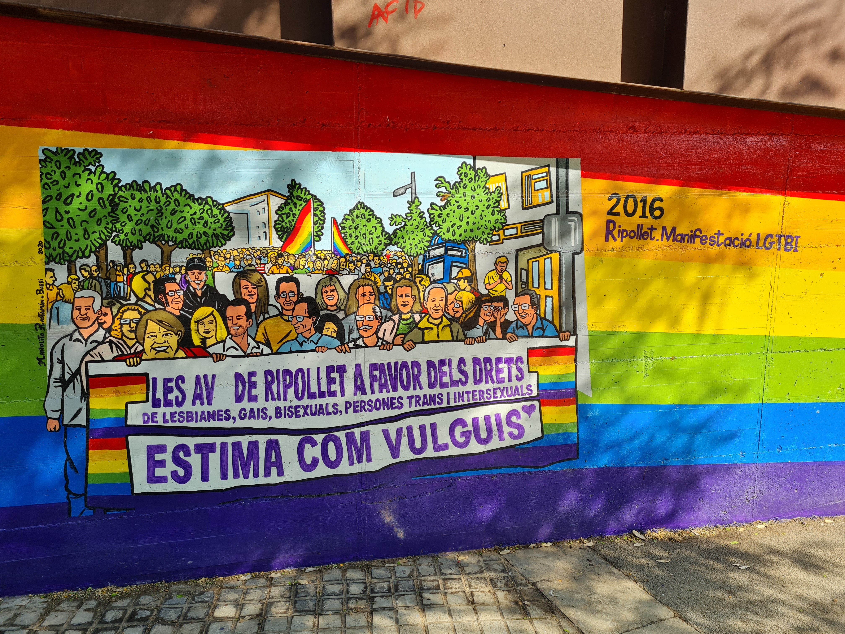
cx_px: 422
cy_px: 317
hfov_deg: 67.3
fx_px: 635
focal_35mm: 26
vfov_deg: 53.1
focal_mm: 5.4
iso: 50
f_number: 1.8
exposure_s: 1/1204
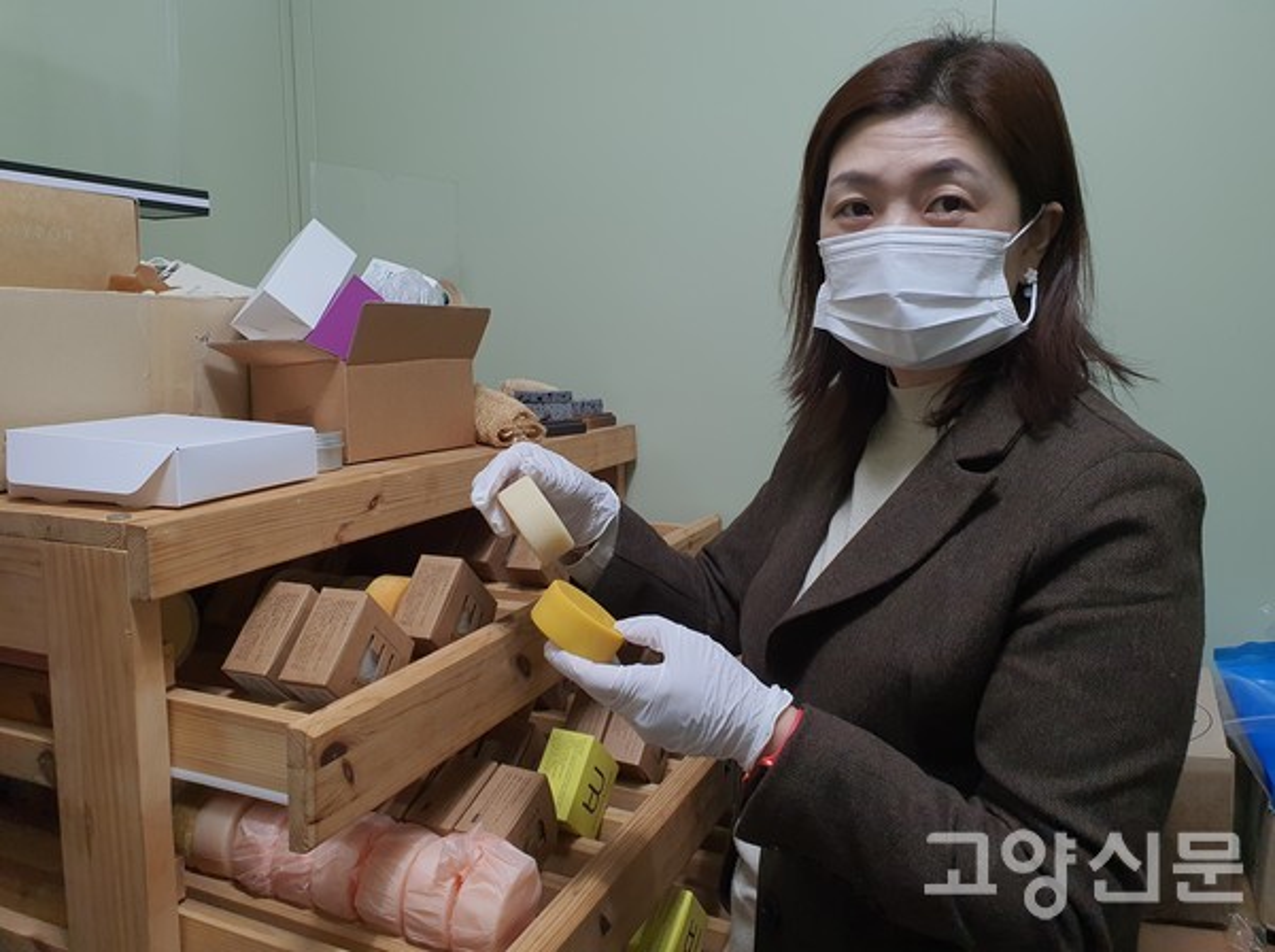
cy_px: 476
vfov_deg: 52.9
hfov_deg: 67.4
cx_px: 638
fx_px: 956
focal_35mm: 26
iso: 125
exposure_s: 1/120
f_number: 2.4
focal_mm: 4.3
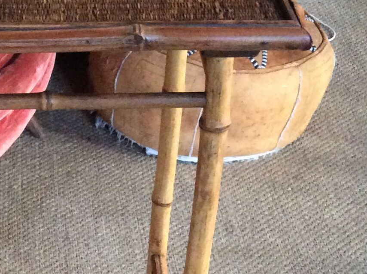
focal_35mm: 97
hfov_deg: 20.1
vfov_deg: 15.0
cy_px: 267
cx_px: 90
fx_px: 1027
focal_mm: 3.3
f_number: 2.4
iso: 400
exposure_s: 1/17
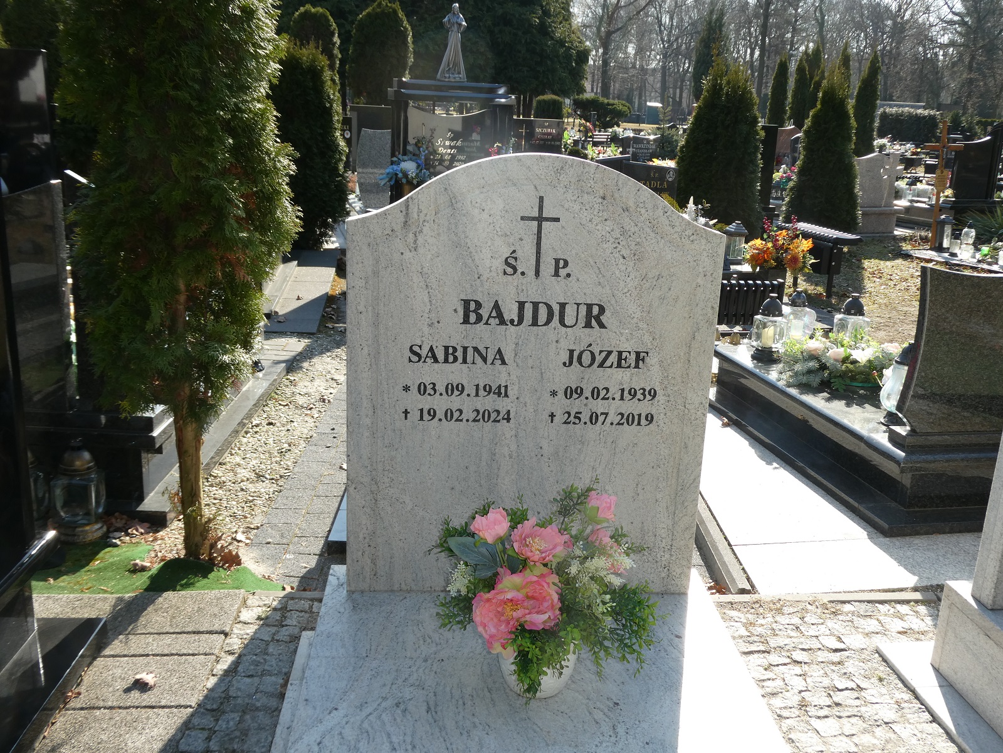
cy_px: 376
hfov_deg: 55.4
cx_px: 502
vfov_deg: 42.9
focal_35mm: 33
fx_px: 956
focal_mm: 5.8
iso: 80
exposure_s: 1/320
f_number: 3.6
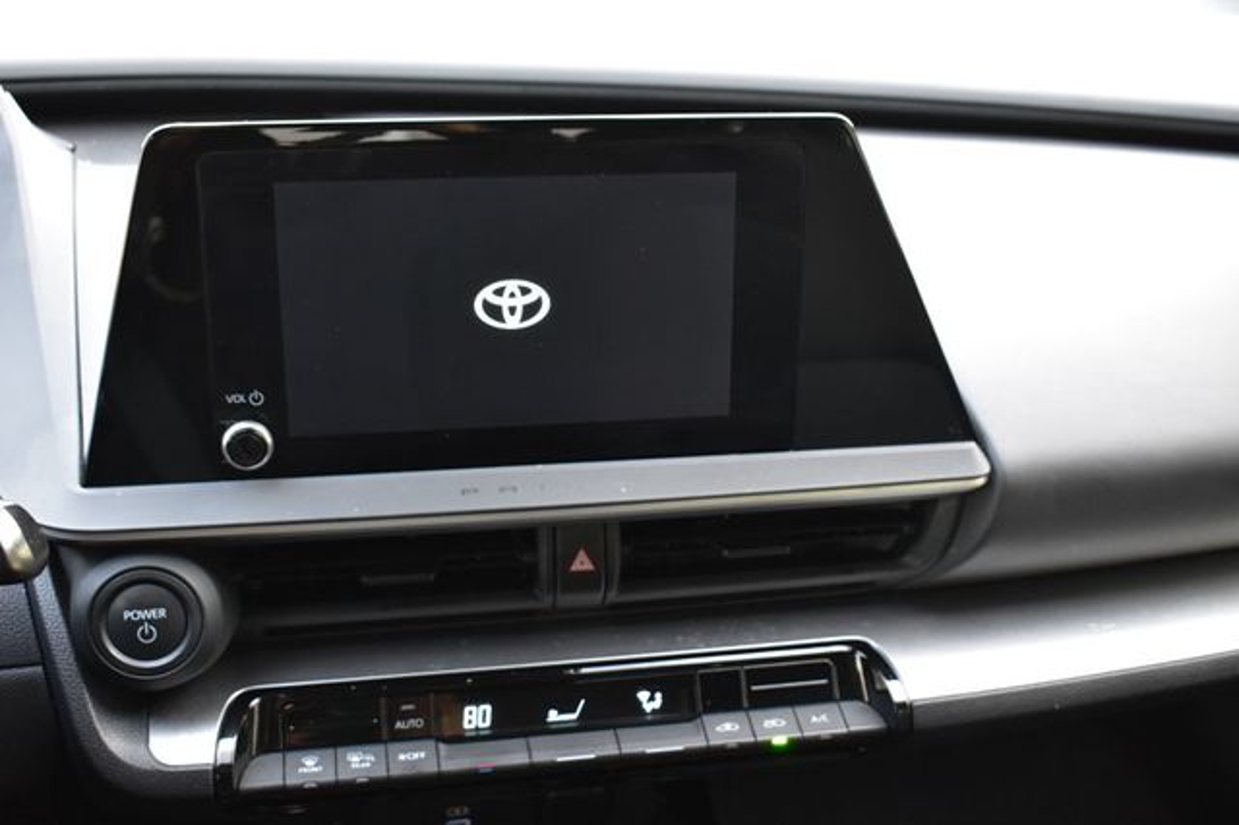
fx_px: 1496
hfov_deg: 45.0
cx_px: 620
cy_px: 412
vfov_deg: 30.8
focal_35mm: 44
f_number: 5.6
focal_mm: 29
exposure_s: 1/15
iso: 1600
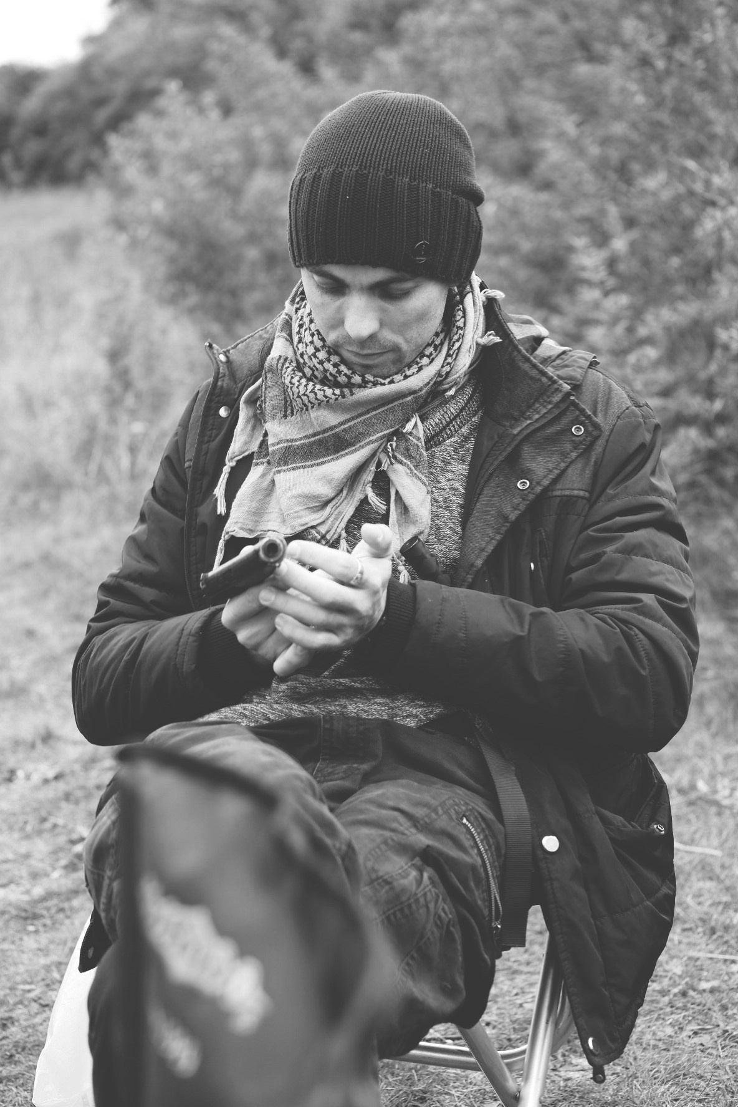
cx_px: 369
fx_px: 2306
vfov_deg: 27.0
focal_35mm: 75
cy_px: 554
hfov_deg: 18.2
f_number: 2.8
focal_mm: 50
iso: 200
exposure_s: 1/250
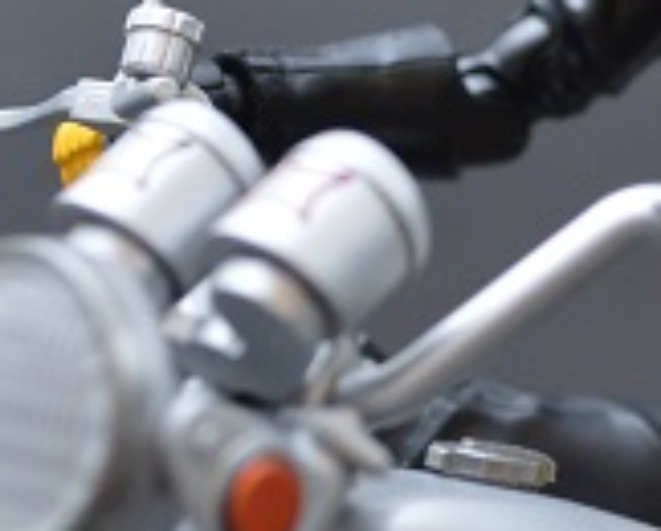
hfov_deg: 10.8
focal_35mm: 177
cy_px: 69
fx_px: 3467
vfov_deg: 8.7
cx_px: 649
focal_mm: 34
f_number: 5
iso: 800
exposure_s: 1/5
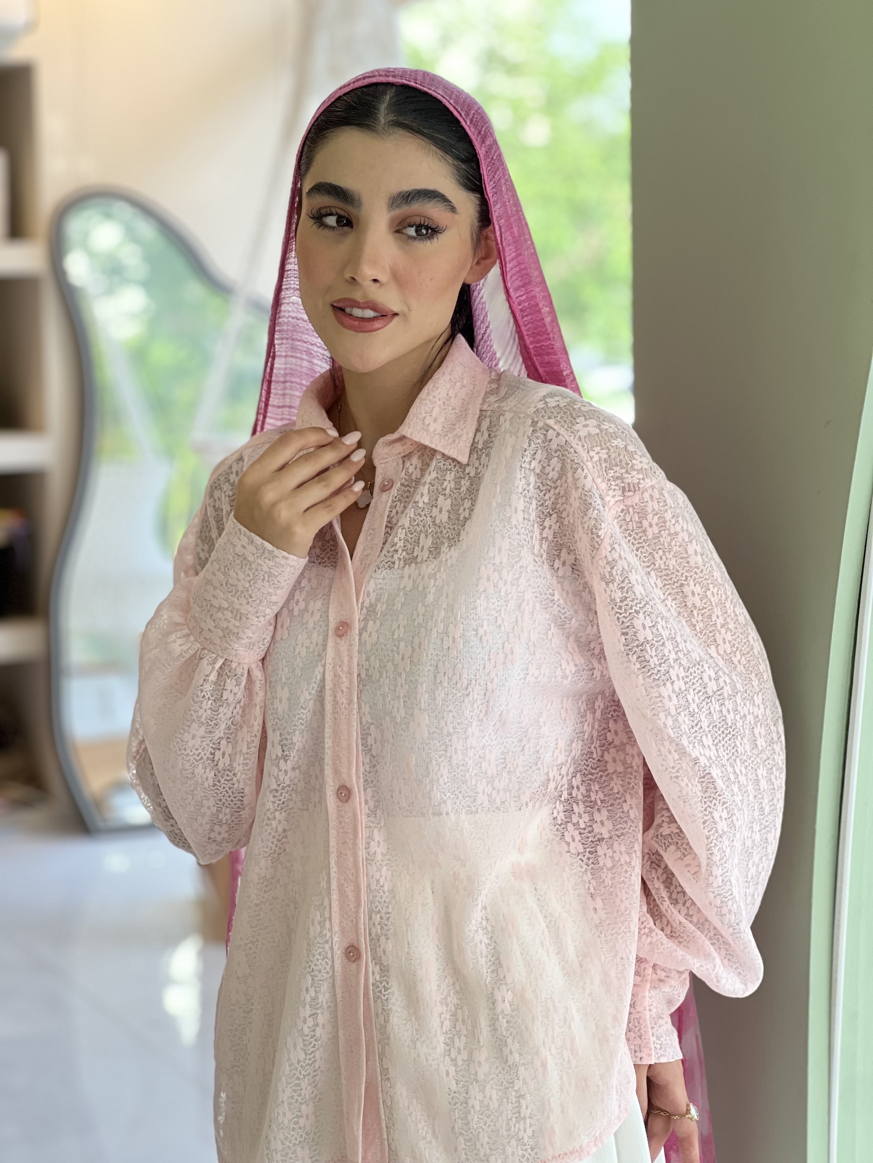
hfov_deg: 19.1
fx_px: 2589
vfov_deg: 25.3
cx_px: 436
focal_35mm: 77
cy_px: 582
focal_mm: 9
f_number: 2.8
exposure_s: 1/100
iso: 80
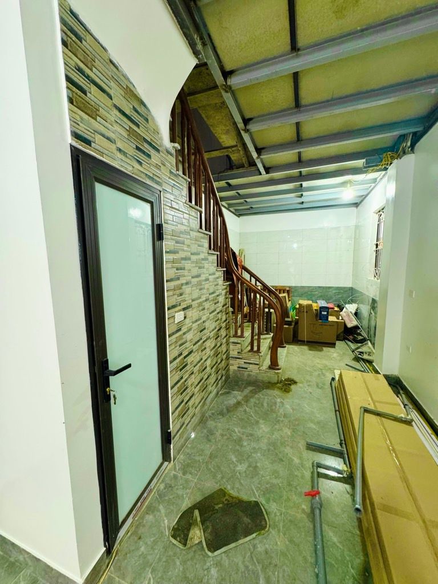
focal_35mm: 14
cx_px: 219
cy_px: 292
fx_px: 236
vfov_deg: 102.1
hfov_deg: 85.7
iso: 400
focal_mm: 2.22
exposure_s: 1/50
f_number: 2.2
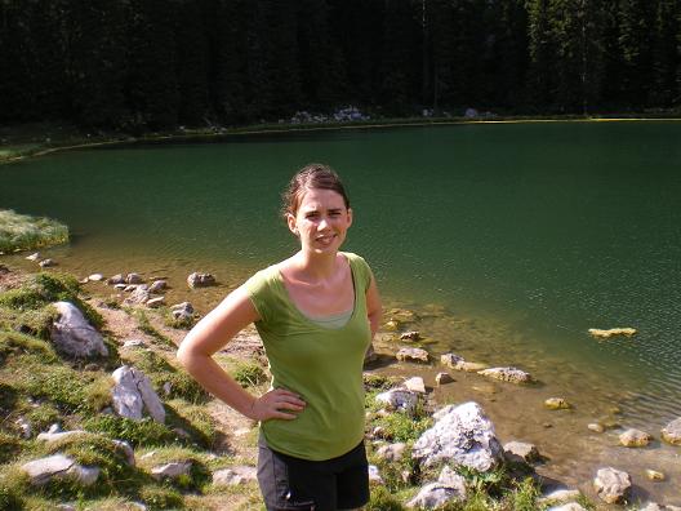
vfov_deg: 37.7
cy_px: 256
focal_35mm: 38
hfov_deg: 49.0
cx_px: 340
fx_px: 748
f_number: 4.6
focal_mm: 6.3
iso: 64
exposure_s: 1/160
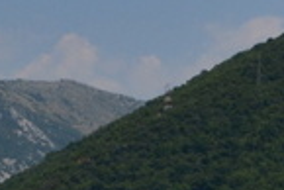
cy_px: 456
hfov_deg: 11.2
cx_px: 286
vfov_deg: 7.1
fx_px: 1437
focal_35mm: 182
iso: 360
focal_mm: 22
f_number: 11
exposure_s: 1/500
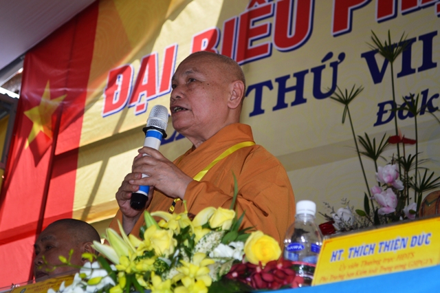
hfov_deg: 24.6
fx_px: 1008
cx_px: 220
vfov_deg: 16.5
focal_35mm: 82
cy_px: 146
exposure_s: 1/125
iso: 250
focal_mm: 55
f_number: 5.6
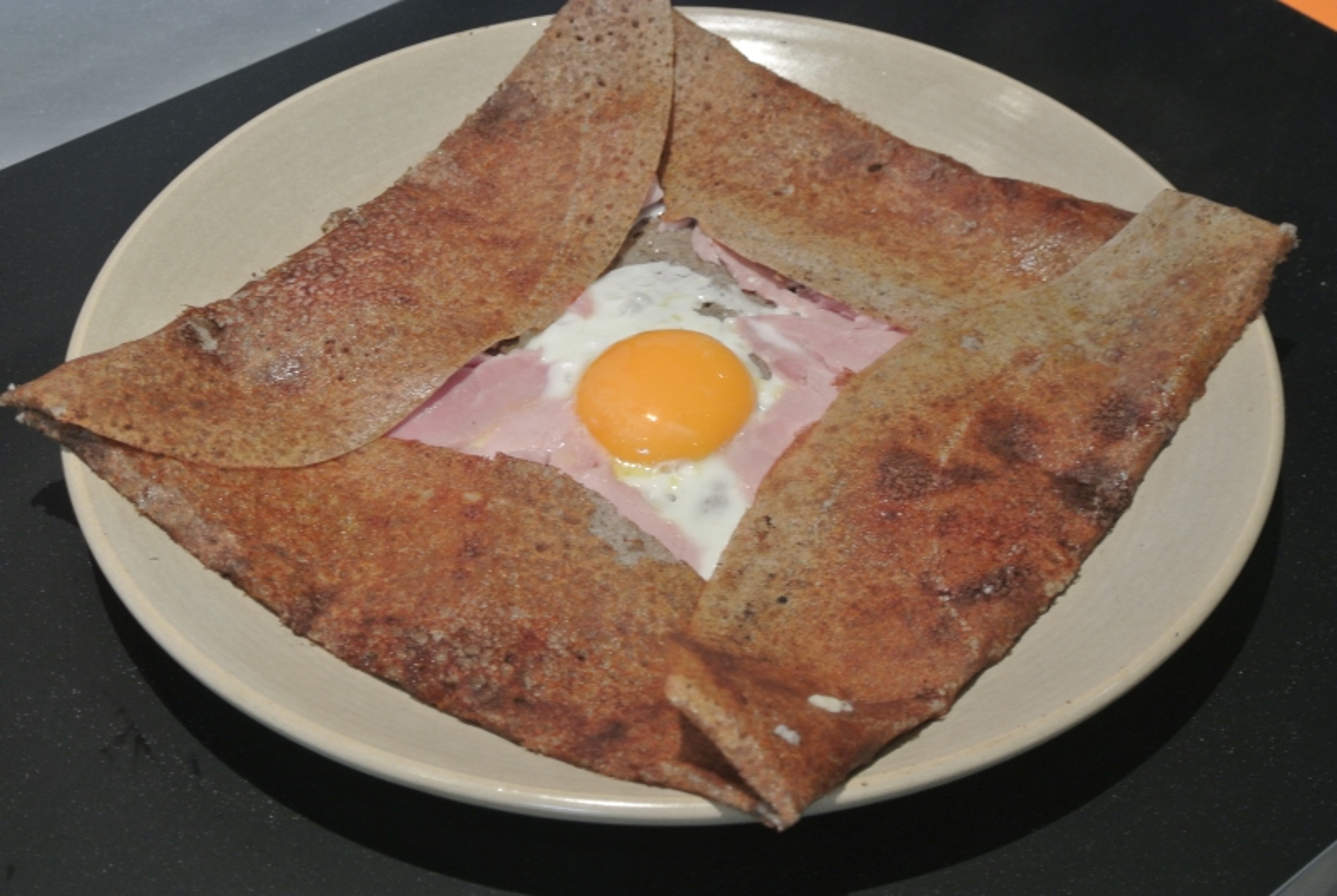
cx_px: 668
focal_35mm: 63
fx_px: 2343
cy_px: 448
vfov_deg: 21.6
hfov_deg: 31.8
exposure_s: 1/30
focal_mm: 23.6
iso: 450
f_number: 5
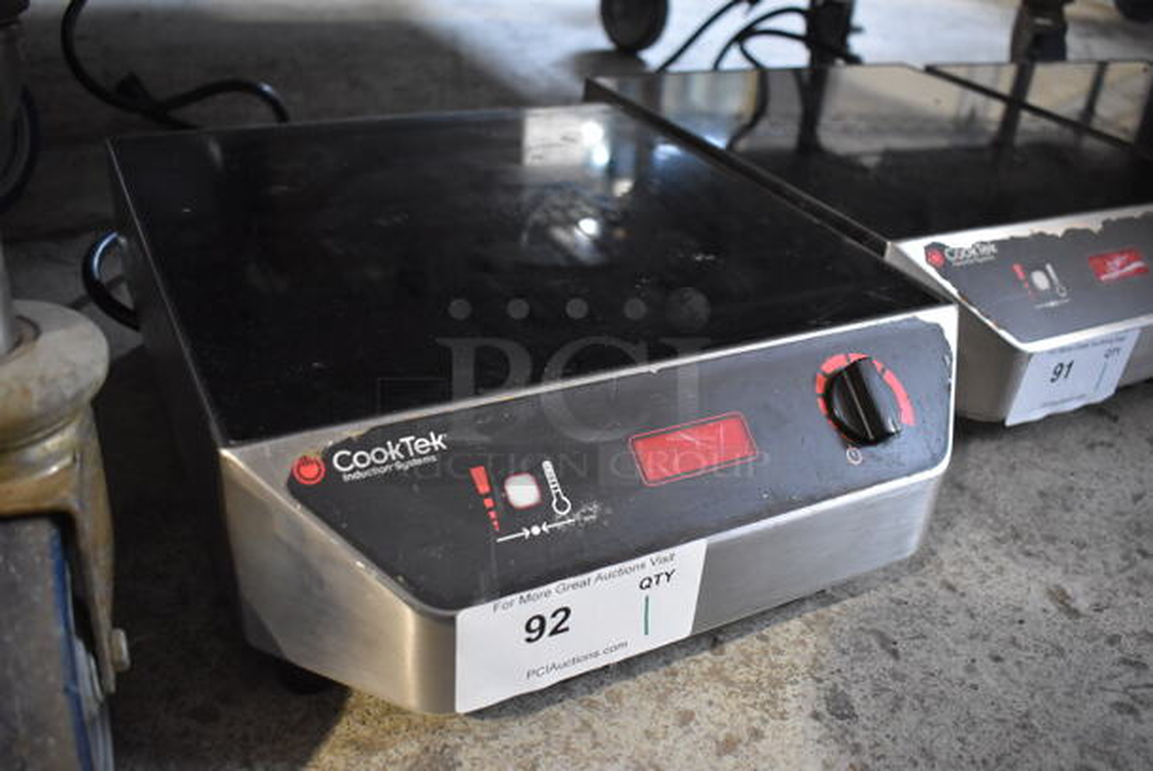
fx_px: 1010
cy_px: 386
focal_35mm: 32
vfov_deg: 41.8
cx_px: 576
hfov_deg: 59.4
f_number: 3.8
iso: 2200
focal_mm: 21
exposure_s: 1/30
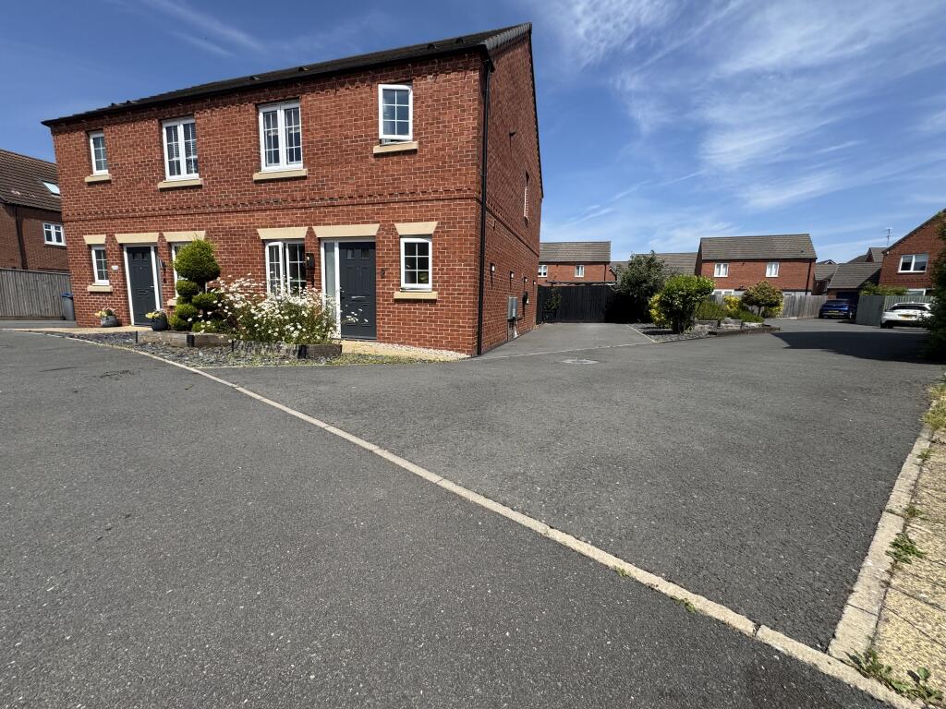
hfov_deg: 102.1
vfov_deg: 85.7
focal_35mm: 14
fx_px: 383
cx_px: 473
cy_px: 354
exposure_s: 1/1976
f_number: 2.2
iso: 50
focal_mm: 2.22
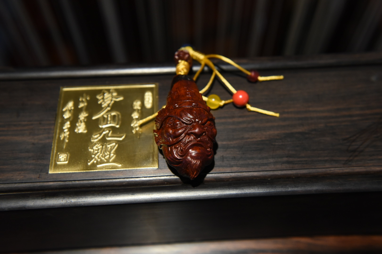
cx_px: 191
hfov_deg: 46.4
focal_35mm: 42
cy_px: 127
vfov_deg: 31.9
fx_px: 446
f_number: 5.6
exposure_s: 1/250
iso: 2500
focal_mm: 42
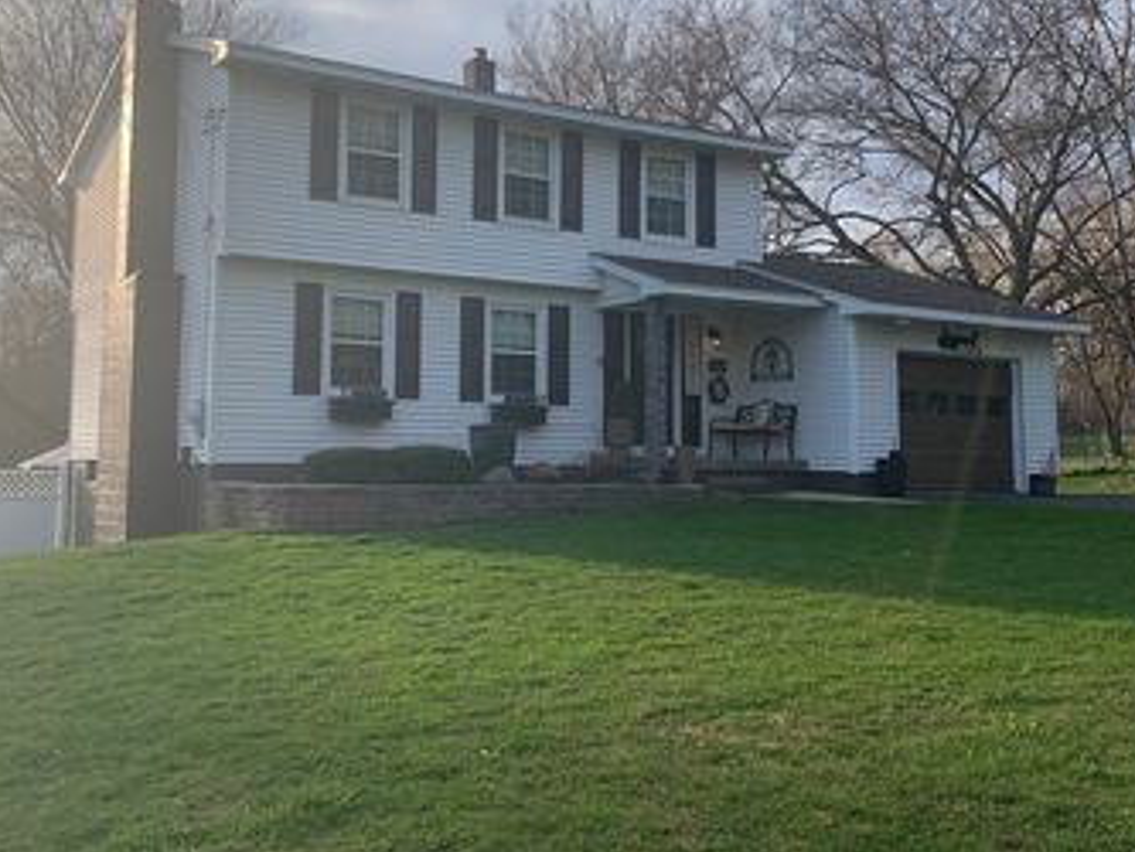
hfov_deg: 47.8
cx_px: 508
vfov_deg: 36.7
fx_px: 1279
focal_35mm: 39
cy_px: 353
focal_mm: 4.25
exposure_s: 1/1490
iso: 25
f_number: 1.8
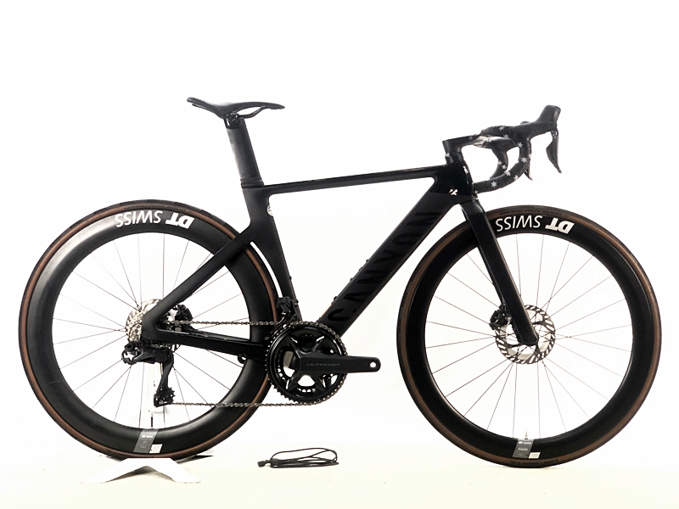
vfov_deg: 28.0
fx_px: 1020
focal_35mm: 52
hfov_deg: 36.8
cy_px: 254
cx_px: 340
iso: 100
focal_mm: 6
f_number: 2.4
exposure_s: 1/33
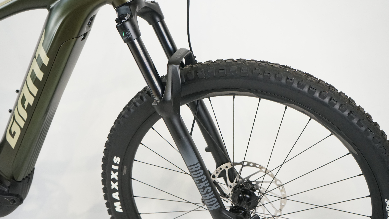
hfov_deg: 48.4
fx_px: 433
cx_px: 194
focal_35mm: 42
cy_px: 118
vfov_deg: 28.3
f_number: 5.6
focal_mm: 40
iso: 2500
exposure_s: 1/200
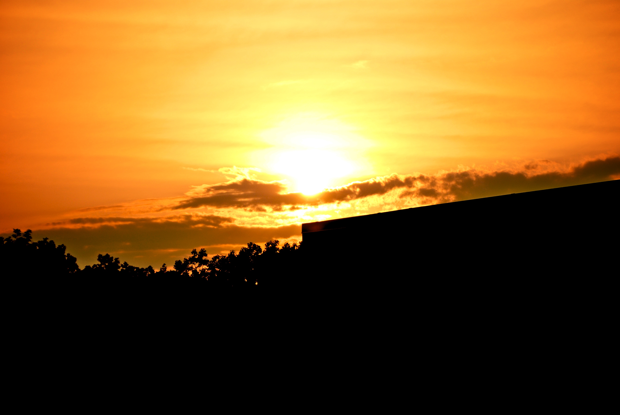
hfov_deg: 17.0
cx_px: 310
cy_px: 208
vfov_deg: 11.5
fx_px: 2069
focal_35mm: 120
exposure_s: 1/800
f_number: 7.1
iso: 100
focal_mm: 80
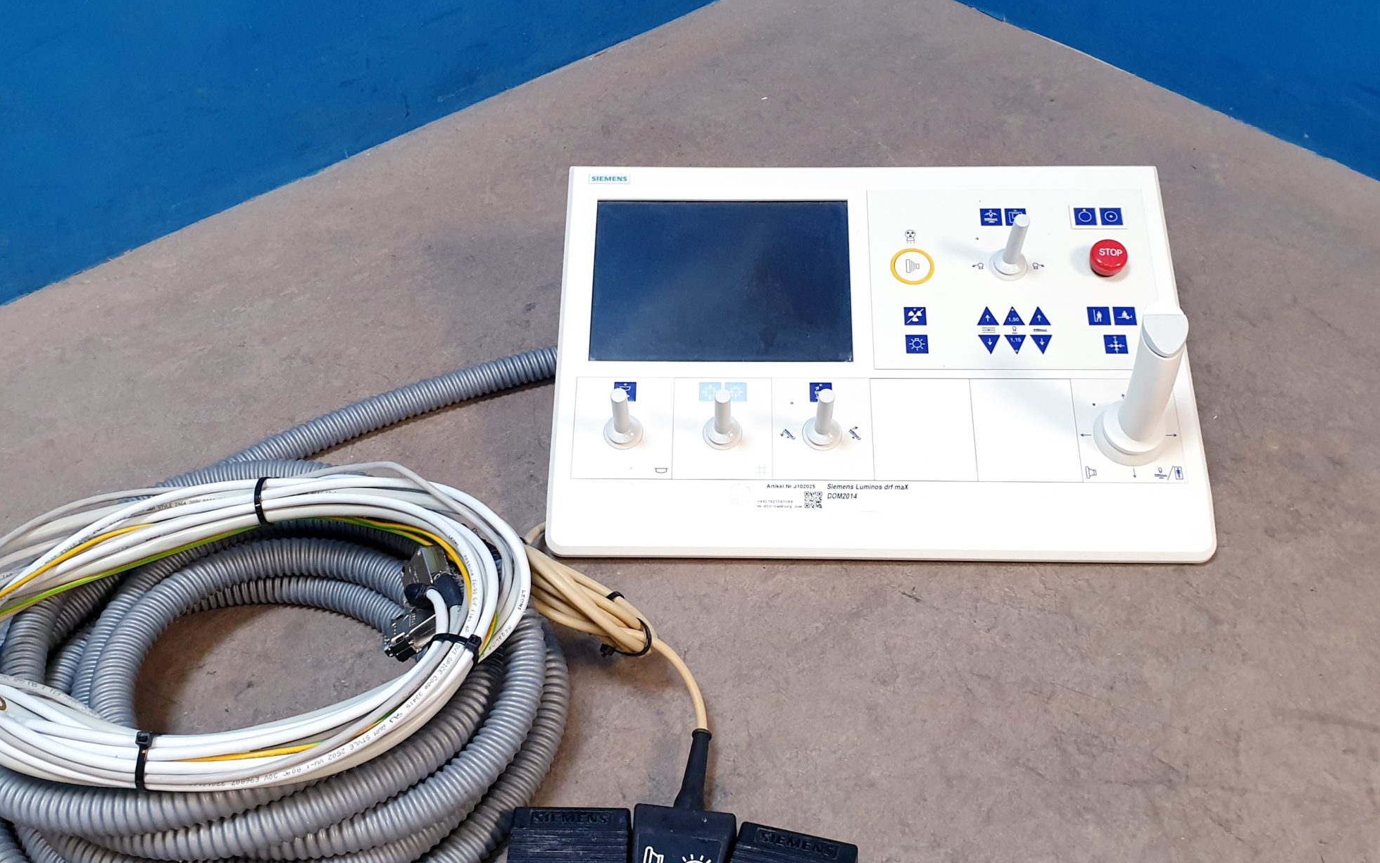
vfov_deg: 35.3
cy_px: 433
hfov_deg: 54.0
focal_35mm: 36
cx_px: 698
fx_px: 1354
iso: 250
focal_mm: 4.3
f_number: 2.4
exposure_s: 1/50
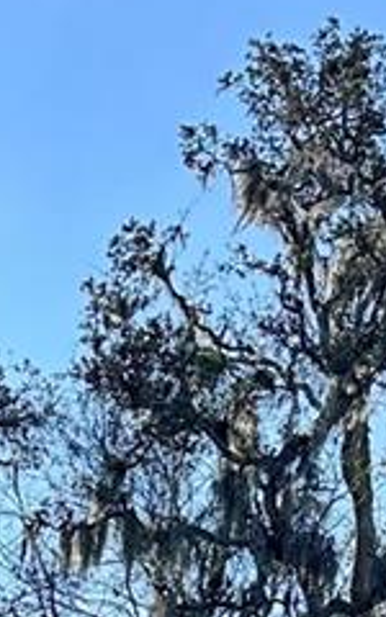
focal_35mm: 127
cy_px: 1345
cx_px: 98
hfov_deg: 10.3
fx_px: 2138
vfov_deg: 13.4
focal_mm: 6.86
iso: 80
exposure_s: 1/1562
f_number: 1.78
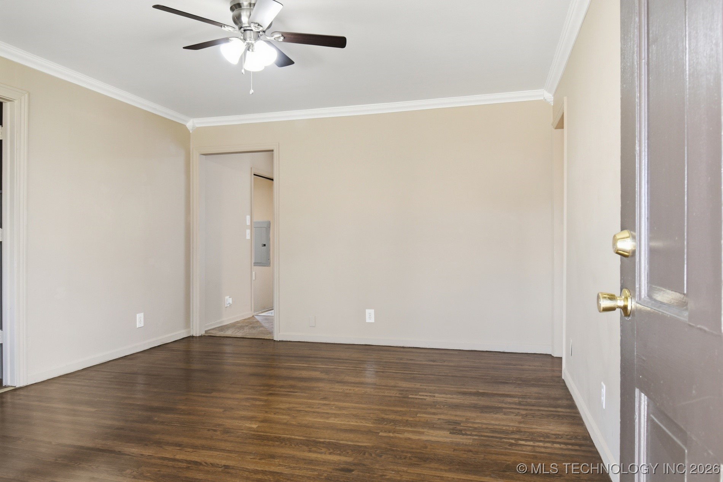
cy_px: 241
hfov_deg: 73.7
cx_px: 362
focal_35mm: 24
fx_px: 482
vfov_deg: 53.1
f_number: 13
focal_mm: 16
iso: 250
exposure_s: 1/15
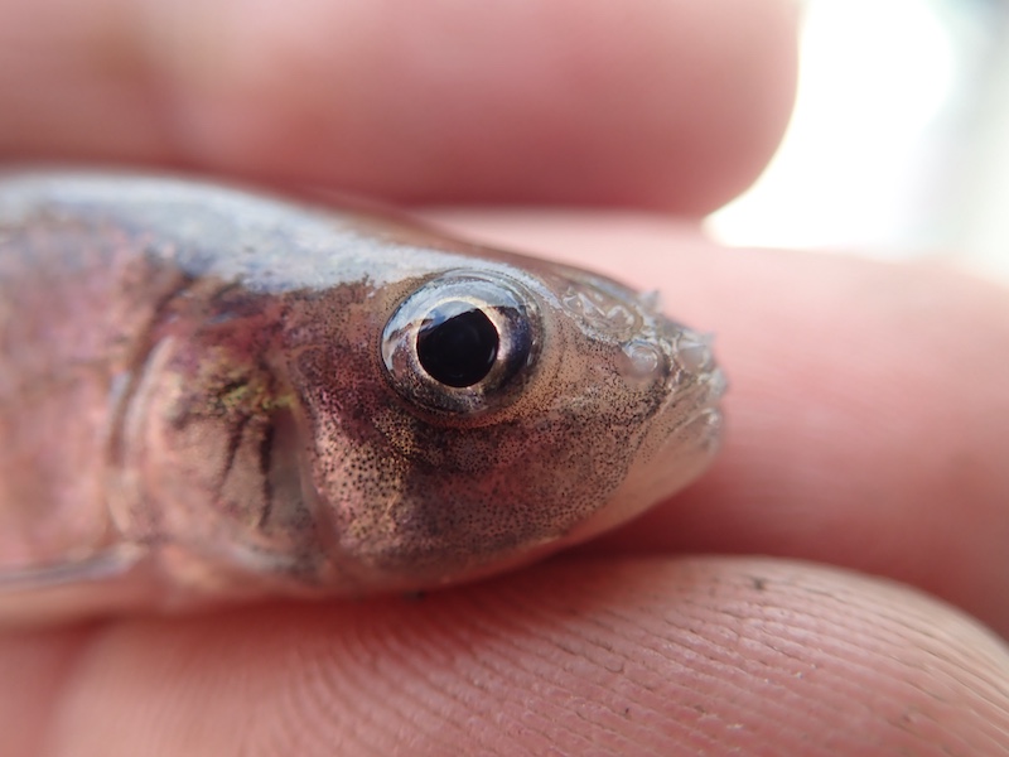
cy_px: 378
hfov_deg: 60.0
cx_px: 504
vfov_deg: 46.8
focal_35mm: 30
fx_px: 874
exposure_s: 1/250
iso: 100
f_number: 2.3
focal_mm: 5.5
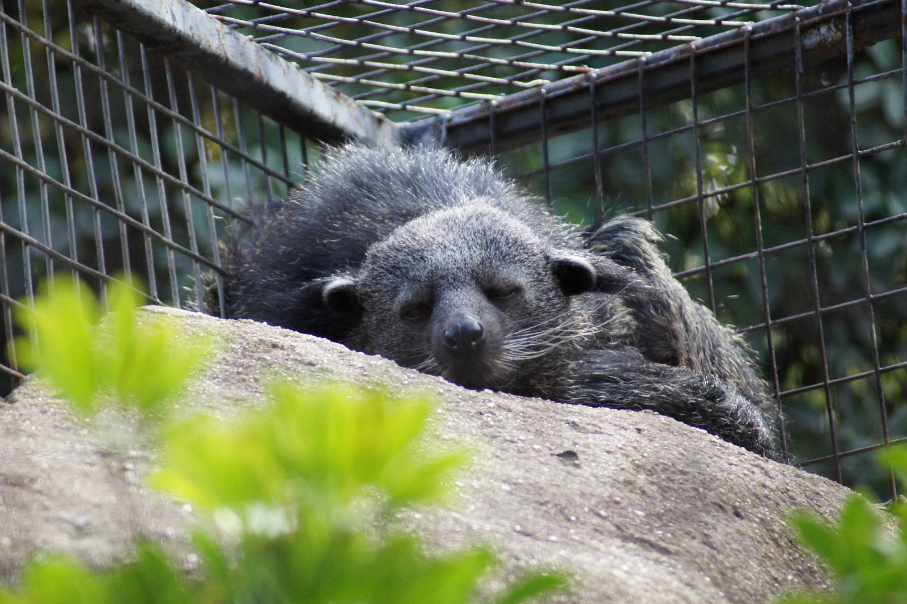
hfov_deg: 4.6
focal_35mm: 450
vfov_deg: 3.1
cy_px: 302
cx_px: 454
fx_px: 11331
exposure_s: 1/320
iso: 1600
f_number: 5.6
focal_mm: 300
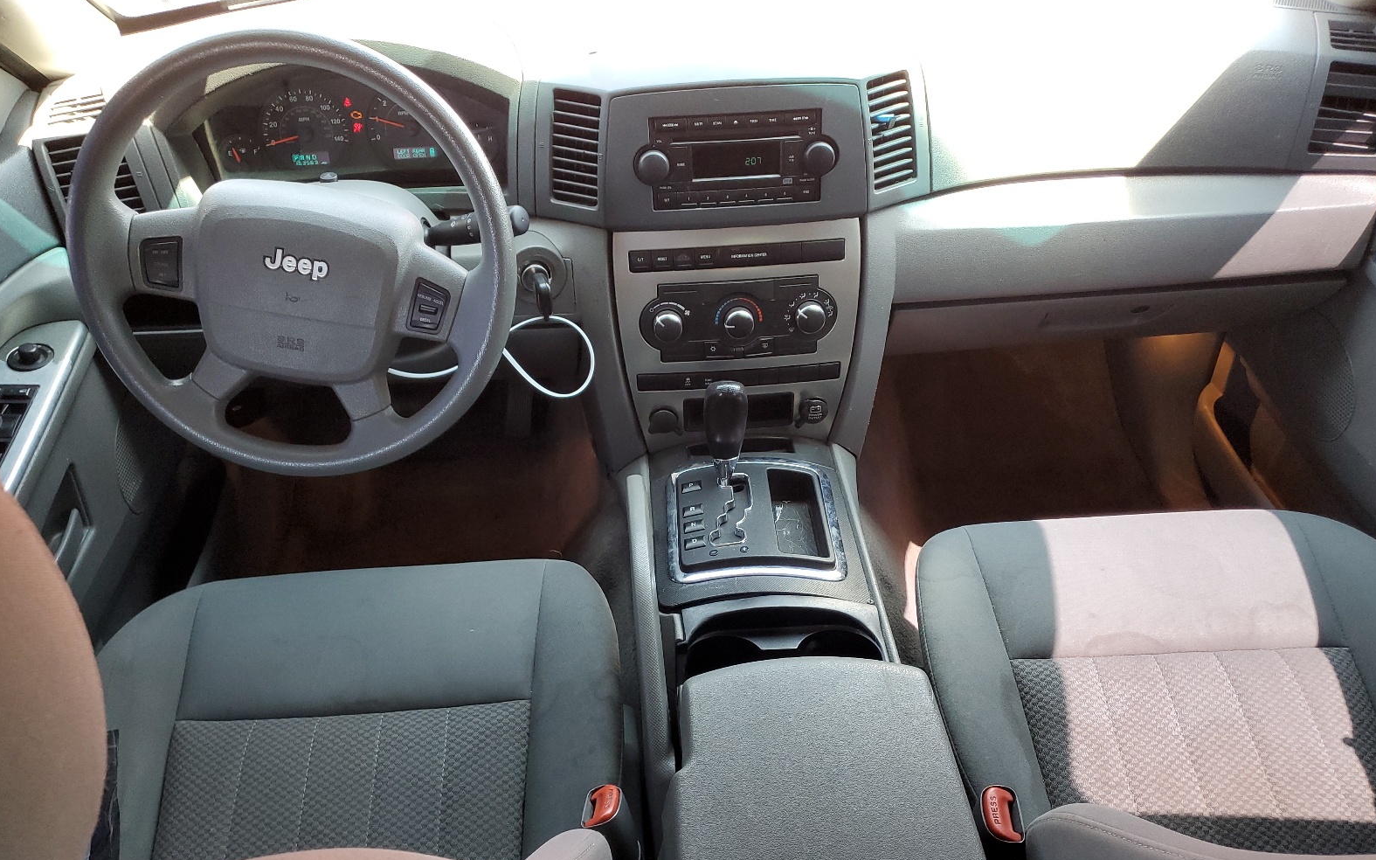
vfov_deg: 44.3
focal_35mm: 28
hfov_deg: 66.5
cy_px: 508
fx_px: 1050
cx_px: 681
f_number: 1.5
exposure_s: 1/120
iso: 98
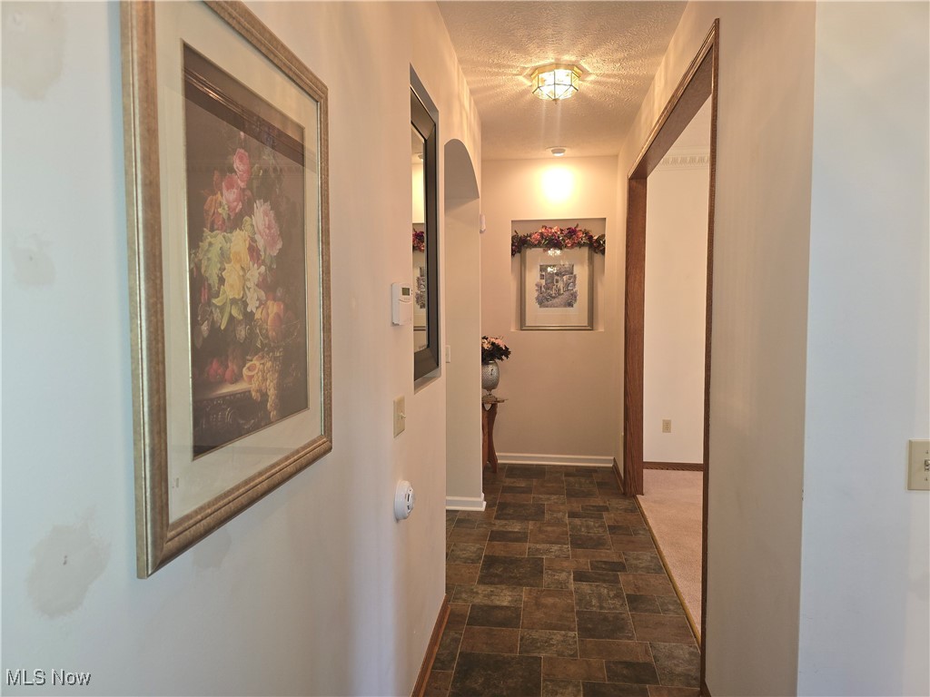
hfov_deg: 73.9
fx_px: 618
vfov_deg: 58.9
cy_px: 348
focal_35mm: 23
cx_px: 465
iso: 100
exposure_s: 1/40
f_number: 1.7
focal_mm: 6.3
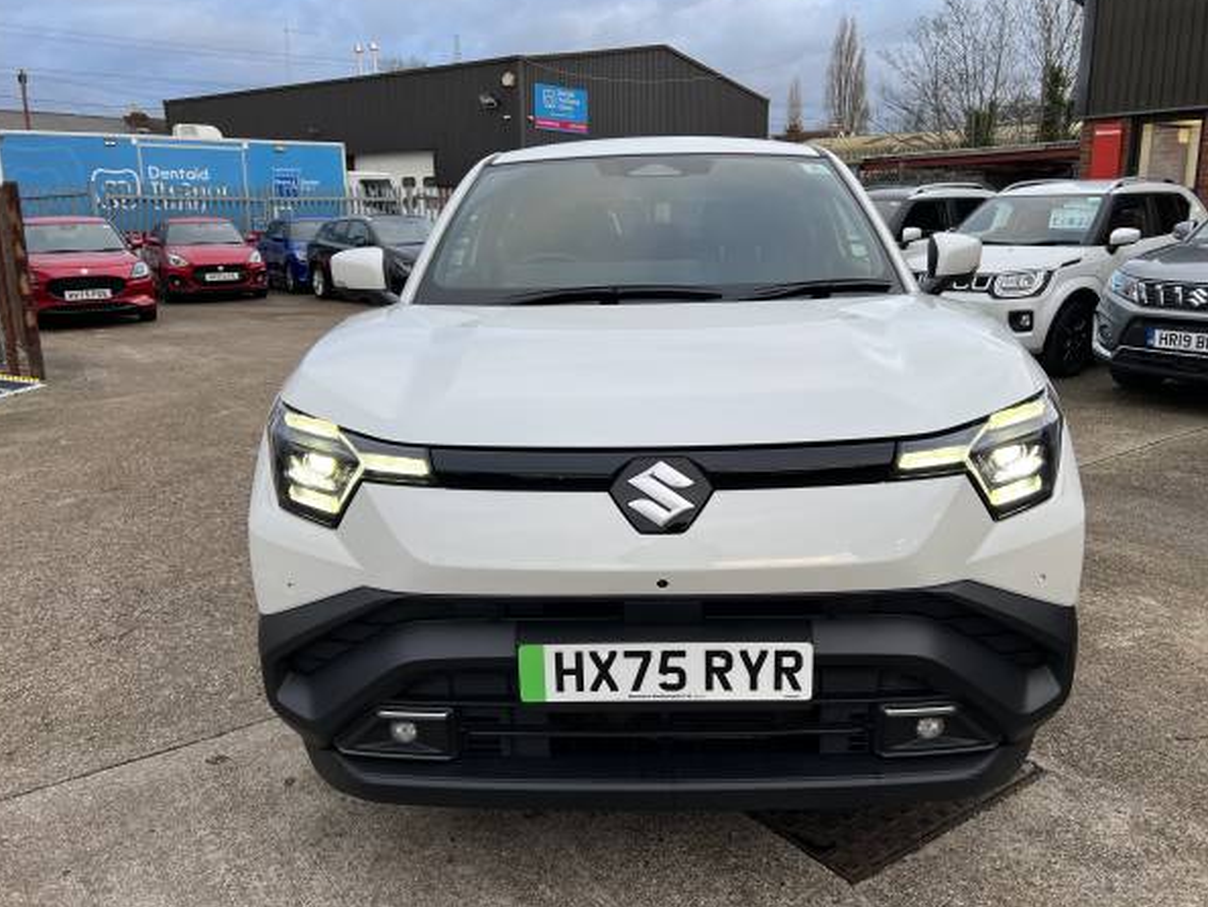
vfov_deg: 49.7
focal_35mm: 28
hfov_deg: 63.4
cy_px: 425
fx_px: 978
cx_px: 624
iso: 40
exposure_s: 1/134
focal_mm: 5.7
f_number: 1.5
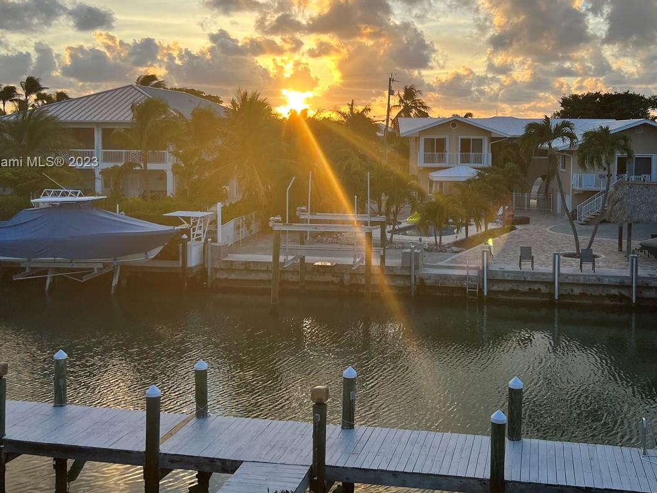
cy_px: 163
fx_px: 759
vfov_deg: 35.6
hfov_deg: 46.5
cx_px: 402
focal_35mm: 40
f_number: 1.5
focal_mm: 5.7
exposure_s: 1/1344
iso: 50
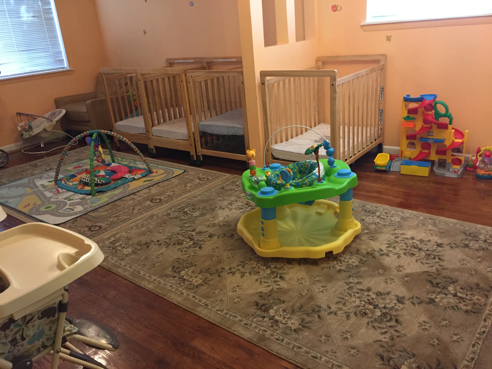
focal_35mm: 29
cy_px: 184
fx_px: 412
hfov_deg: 61.7
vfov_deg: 48.2
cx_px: 246
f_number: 2.2
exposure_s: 1/30
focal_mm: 4.15
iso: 200
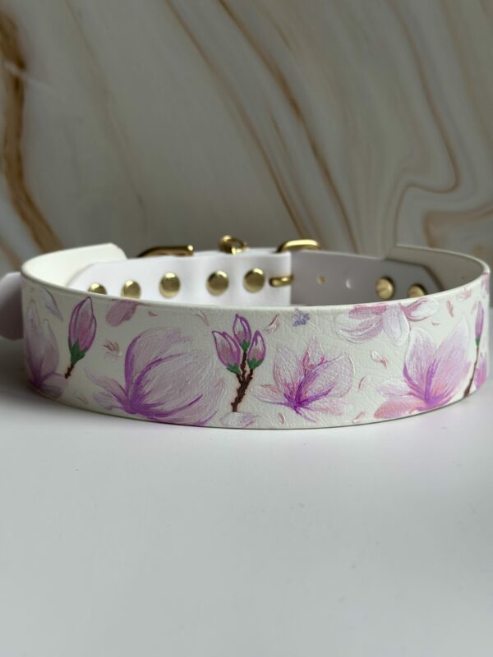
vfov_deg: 39.7
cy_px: 328
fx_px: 911
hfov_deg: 30.3
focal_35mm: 48
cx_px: 246
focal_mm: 6.86
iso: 80
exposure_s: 1/430
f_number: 1.78
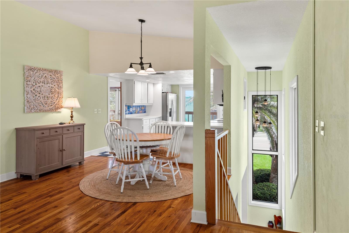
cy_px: 116
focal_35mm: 22
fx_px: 213
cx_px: 174
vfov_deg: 57.2
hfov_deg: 78.6
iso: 250
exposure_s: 1/5
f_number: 8
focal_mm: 22
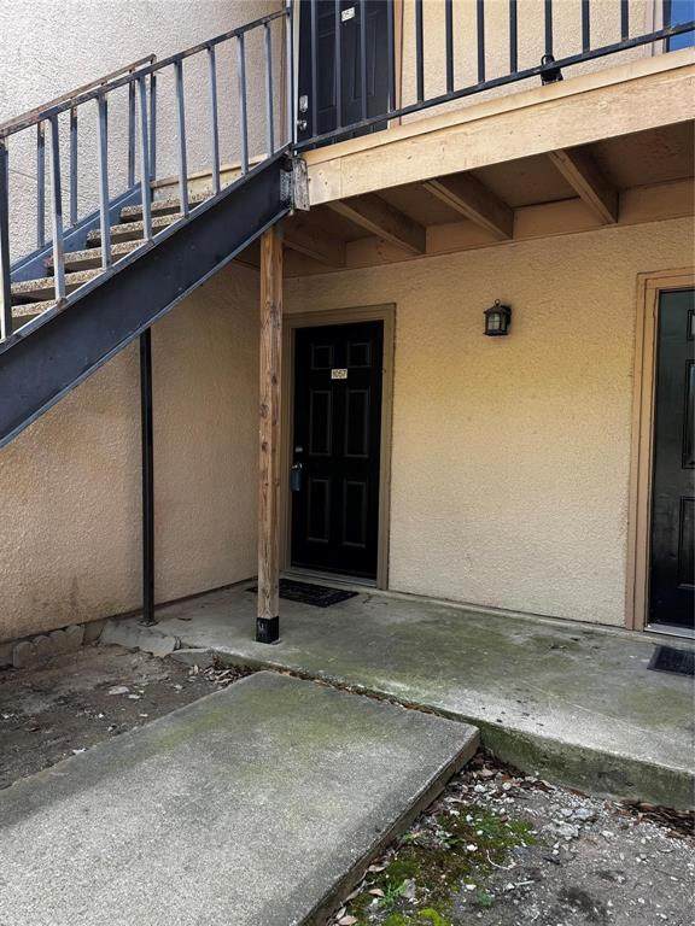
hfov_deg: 56.8
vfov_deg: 71.6
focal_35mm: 24
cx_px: 348
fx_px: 642
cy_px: 463
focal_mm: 6.76
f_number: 1.78
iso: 64
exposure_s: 1/151
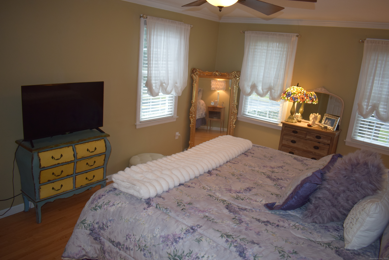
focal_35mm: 27
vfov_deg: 47.9
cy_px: 130
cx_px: 194
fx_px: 292
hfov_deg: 67.4
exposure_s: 1/30
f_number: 3.5
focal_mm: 18
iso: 720
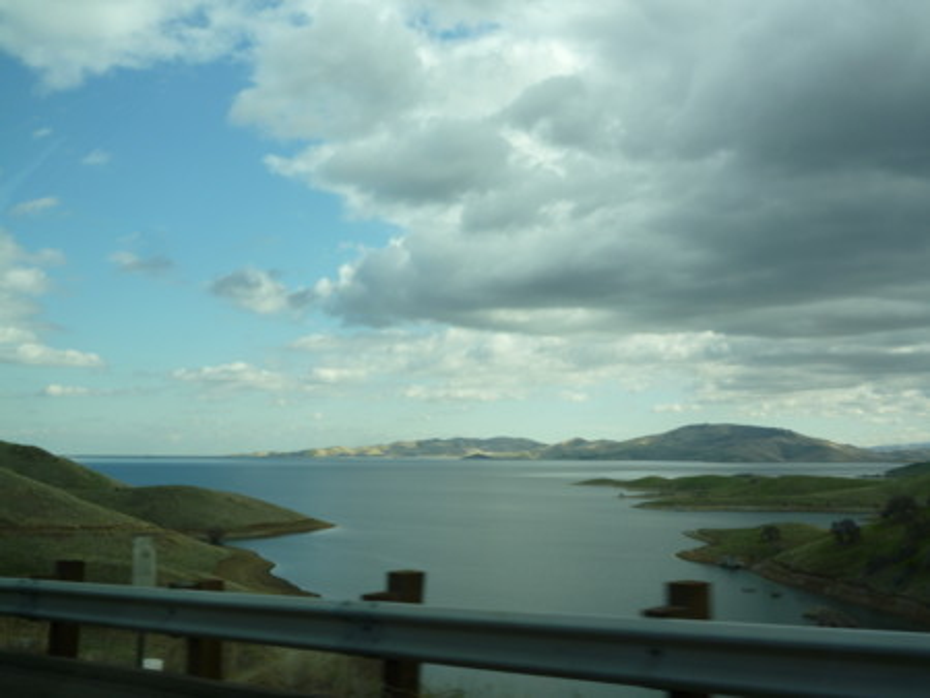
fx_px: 1102
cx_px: 465
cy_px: 349
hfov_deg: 45.8
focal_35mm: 41
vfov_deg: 35.2
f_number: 3.7
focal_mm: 7.3
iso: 100
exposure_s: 1/500
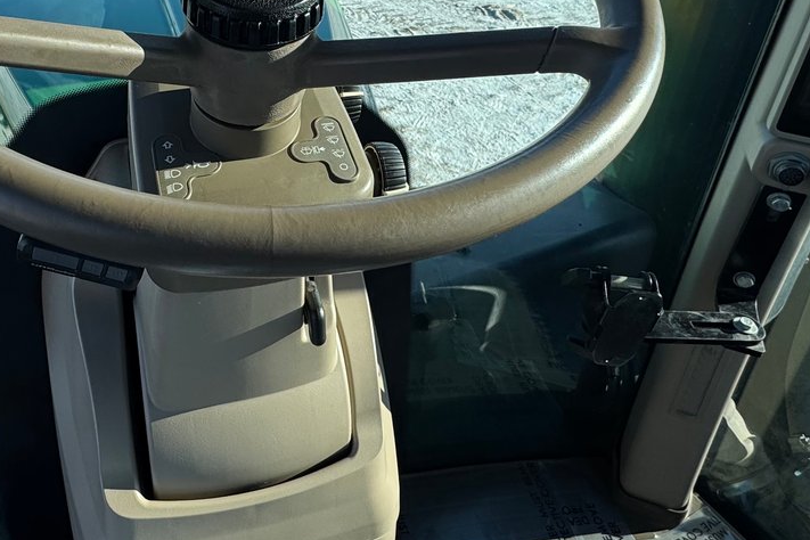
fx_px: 697
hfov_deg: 59.2
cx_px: 288
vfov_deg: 40.9
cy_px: 122
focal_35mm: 31
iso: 40
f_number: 2.2
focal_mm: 2.22
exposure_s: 1/868
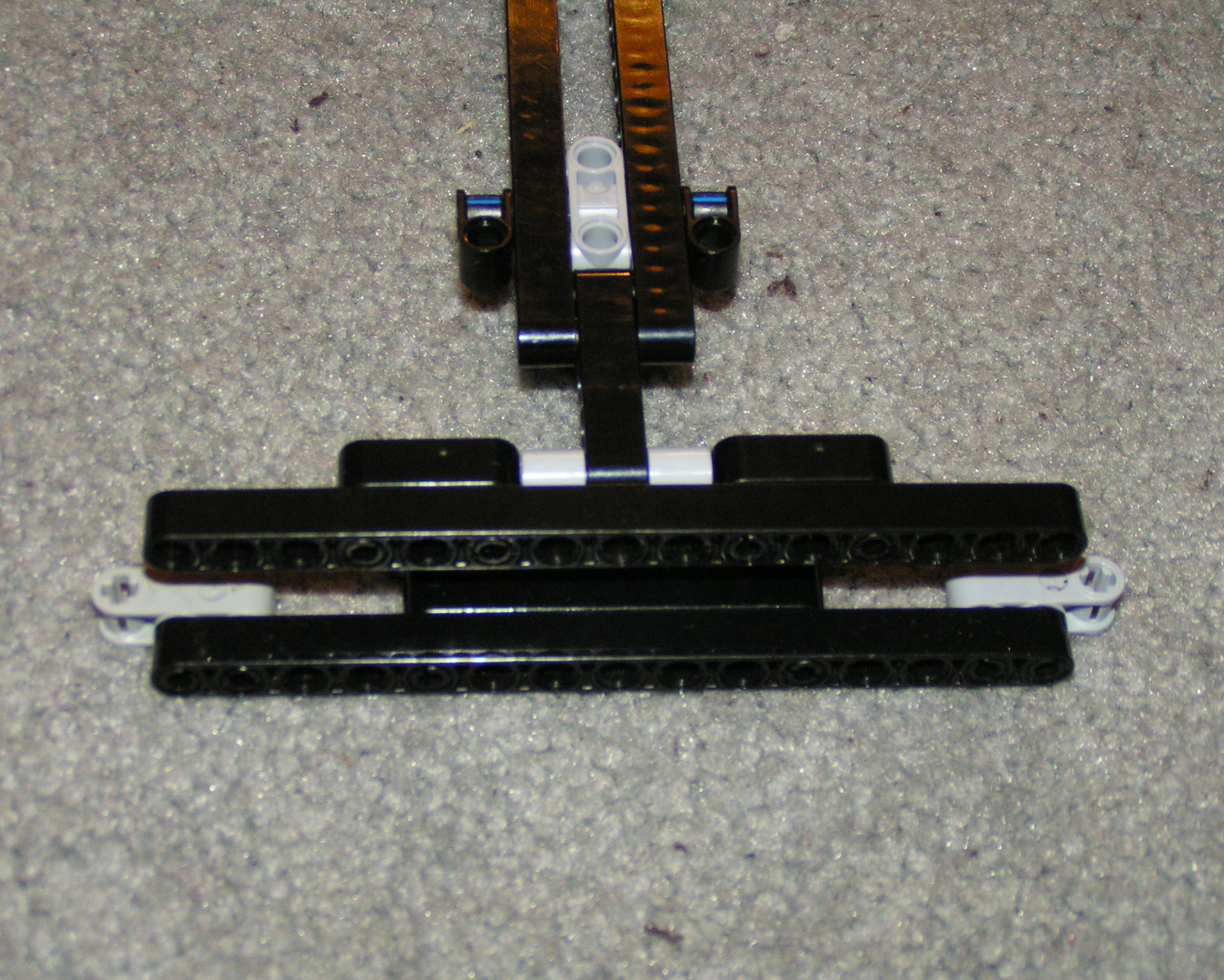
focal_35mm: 68
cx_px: 592
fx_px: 2463
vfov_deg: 22.5
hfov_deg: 27.9
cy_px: 490
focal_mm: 10
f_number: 3.2
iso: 200
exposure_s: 1/80
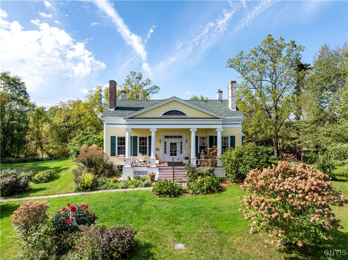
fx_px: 241
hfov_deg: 71.6
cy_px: 130
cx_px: 174
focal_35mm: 24
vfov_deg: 56.7
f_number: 2.8
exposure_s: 1/2000
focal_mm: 12.29
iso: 160
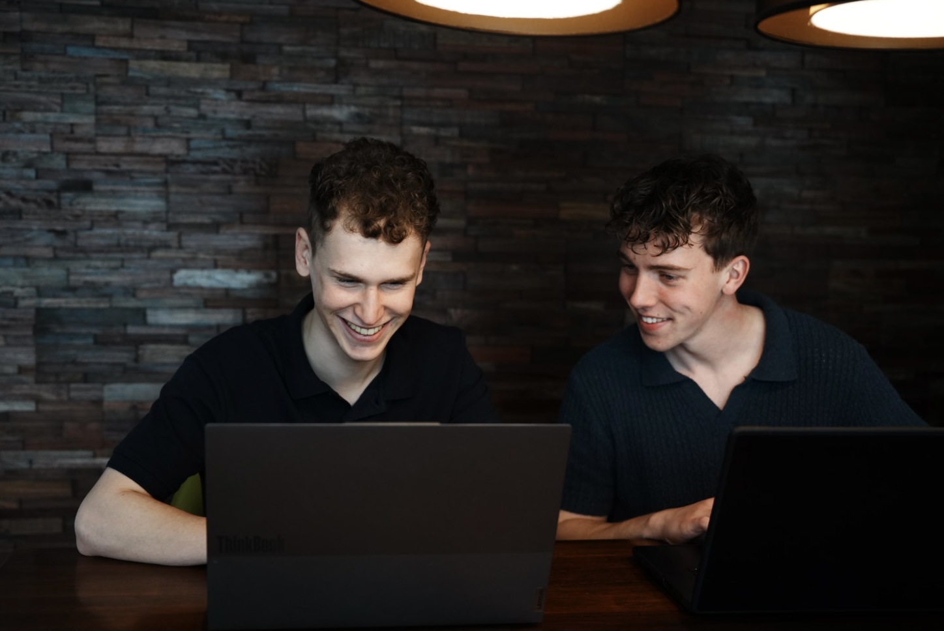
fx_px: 1052
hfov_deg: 48.3
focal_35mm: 40
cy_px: 316
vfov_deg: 33.4
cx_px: 472
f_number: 2.8
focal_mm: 40.1
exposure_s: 1/250
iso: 1600
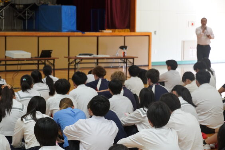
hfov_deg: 19.5
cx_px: 112
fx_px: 656
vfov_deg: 13.0
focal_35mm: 105
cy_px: 75
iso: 4000
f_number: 5.6
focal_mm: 70
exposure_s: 1/160
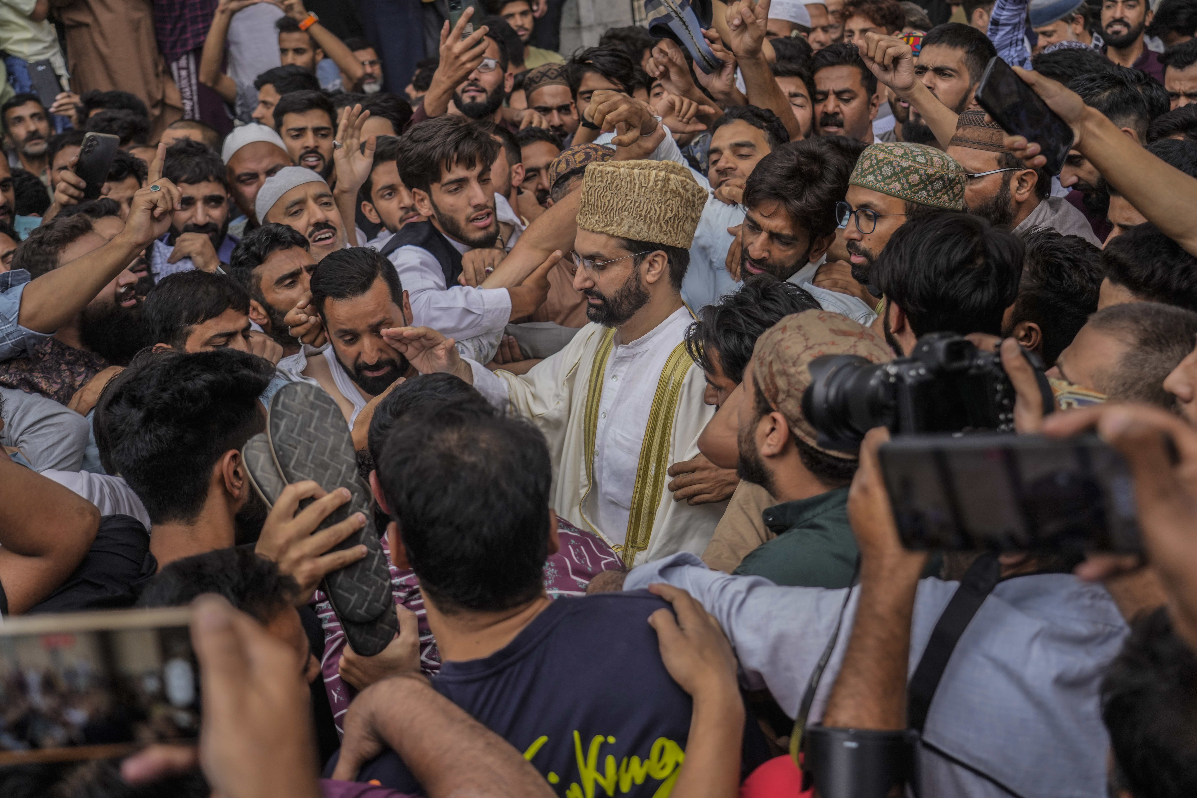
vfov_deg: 31.2
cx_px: 598
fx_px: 1430
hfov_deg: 45.4
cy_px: 399
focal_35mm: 43
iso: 400
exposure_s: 1/1600
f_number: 4
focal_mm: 43
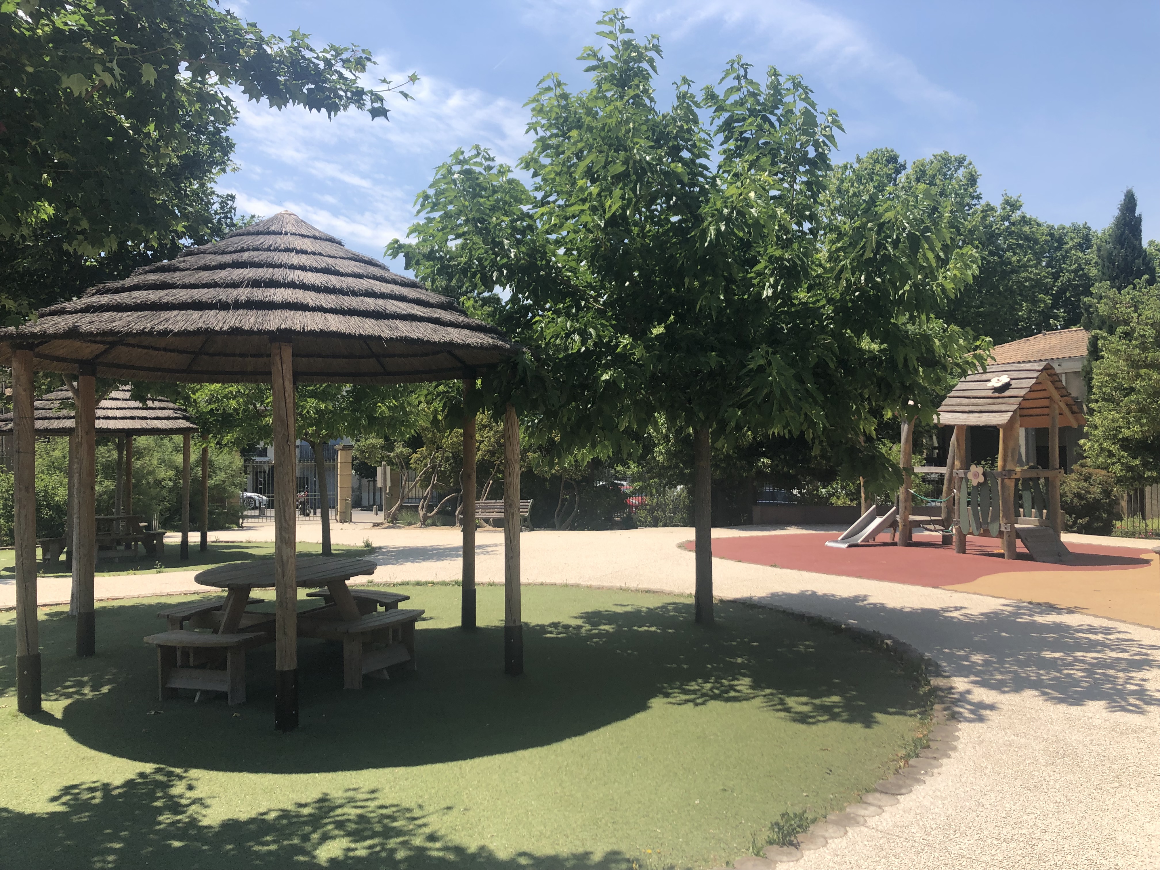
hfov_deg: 63.4
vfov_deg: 49.7
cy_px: 435
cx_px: 580
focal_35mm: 28
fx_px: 938
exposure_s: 1/1656
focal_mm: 3.99
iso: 20
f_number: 1.8
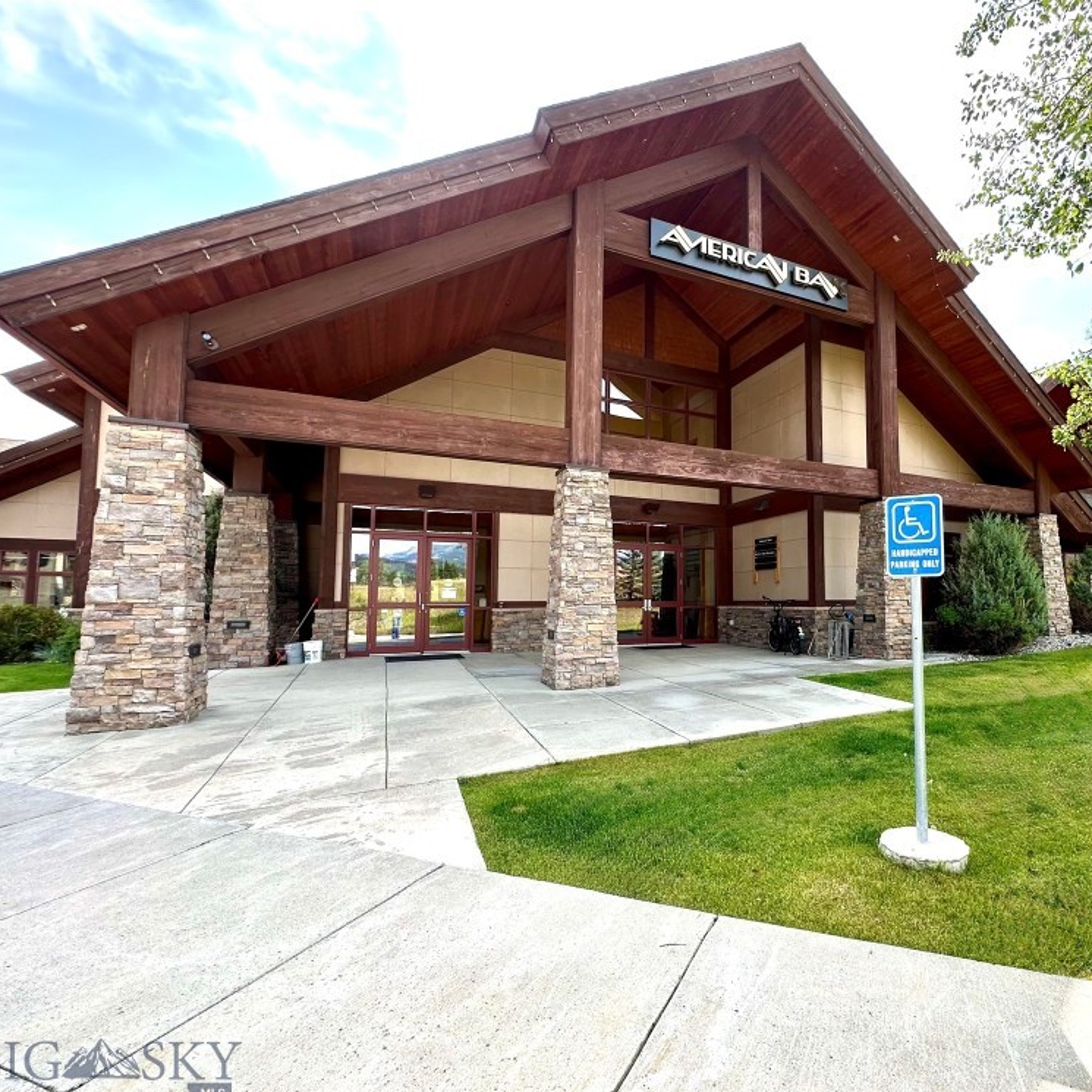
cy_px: 561
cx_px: 707
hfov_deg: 81.8
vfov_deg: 83.9
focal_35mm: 17
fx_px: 607
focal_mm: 2.22
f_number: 2.2
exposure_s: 1/324
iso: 40
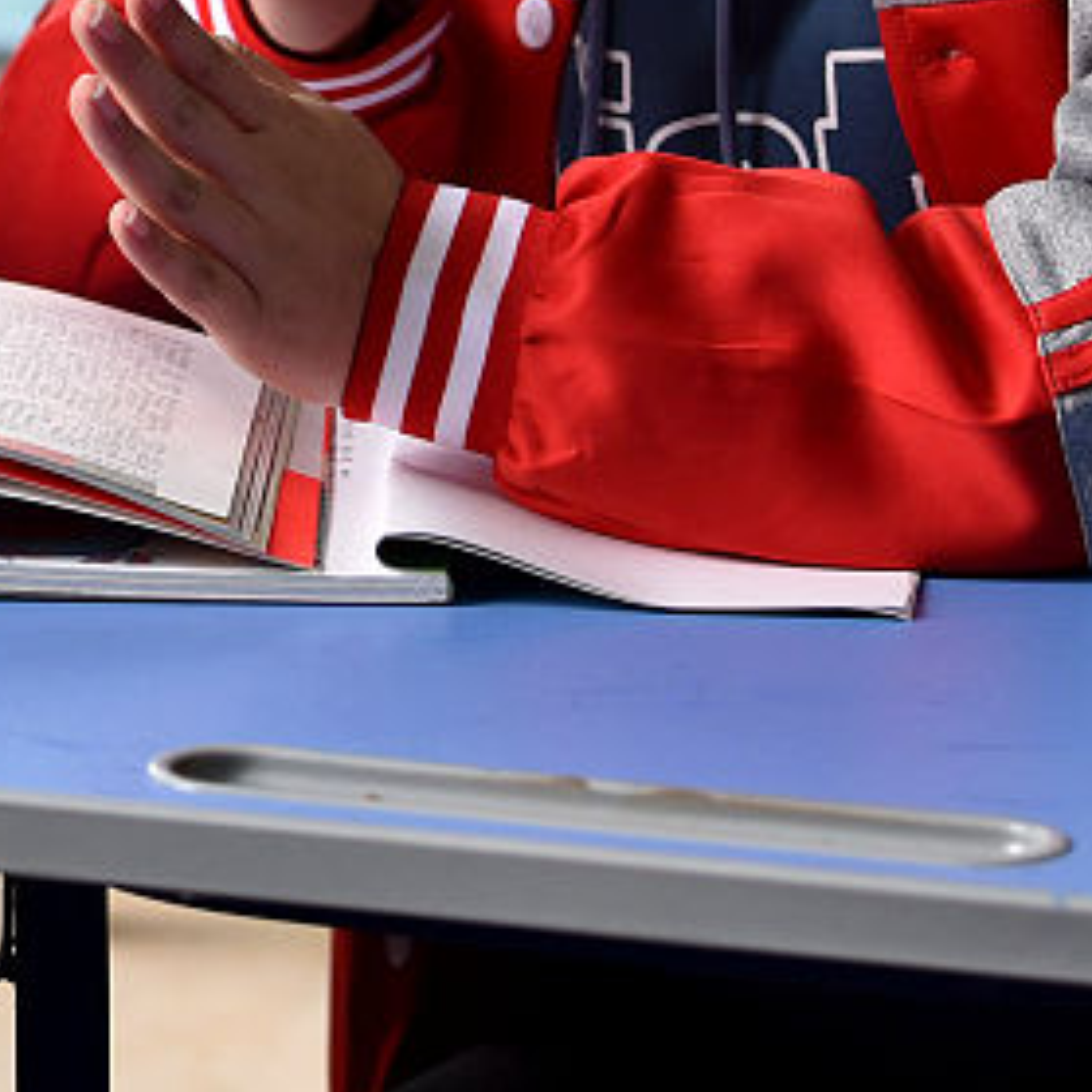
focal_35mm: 256
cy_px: -427
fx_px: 9137
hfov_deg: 6.8
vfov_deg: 6.8
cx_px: -117
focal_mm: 70
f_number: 3.2
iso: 640
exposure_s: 1/200
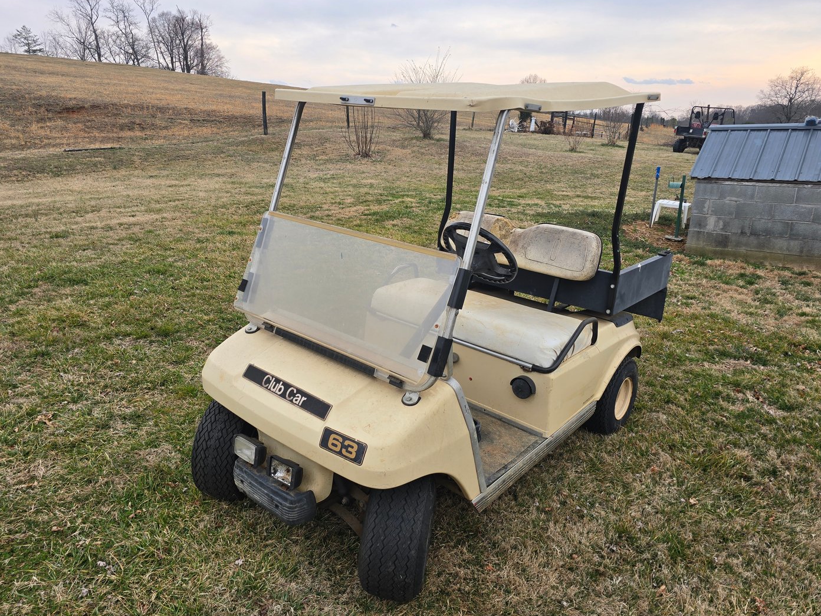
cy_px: 309
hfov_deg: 69.3
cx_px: 390
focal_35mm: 25
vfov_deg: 54.9
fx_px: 593
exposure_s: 1/180
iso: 16
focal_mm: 6.3
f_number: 1.7
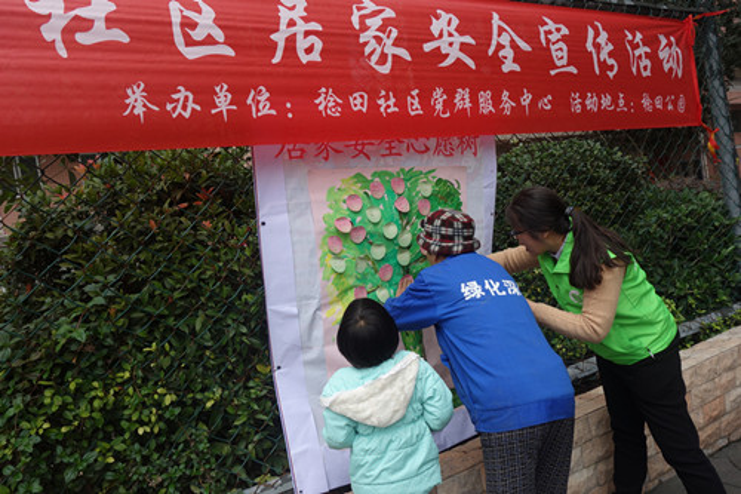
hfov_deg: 65.5
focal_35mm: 28
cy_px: 247
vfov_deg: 46.4
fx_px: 576
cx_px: 370
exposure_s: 1/100
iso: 125
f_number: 5
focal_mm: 10.4
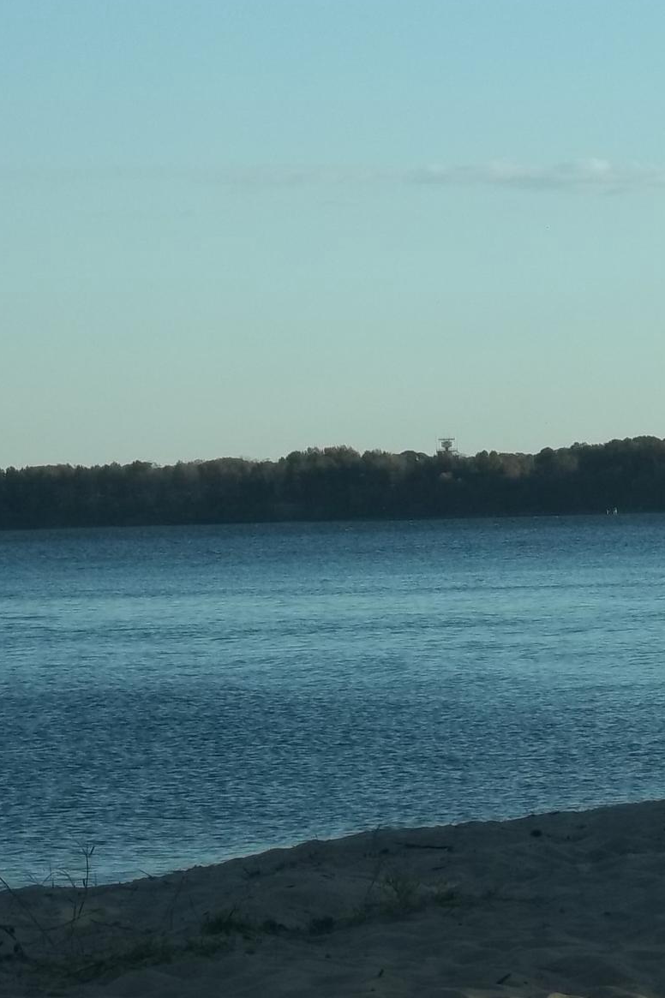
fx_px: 5933
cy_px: 443
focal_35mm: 214
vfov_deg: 9.6
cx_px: 489
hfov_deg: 6.4
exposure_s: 1/320
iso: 80
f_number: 5.4
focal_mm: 21
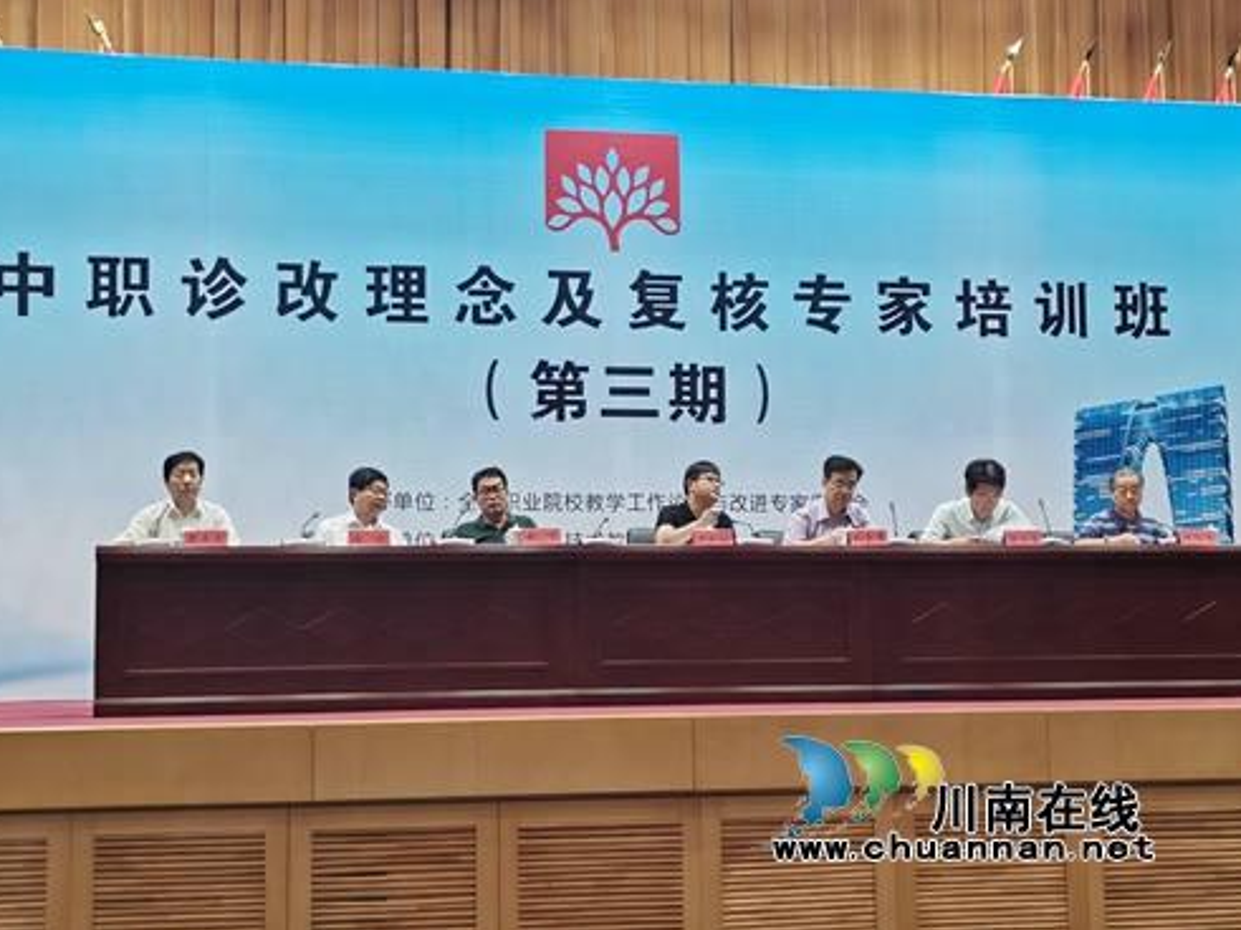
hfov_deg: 35.6
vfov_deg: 27.0
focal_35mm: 54
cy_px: 466
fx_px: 1935
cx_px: 614
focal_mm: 4.75
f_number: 1.8
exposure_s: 4
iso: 64
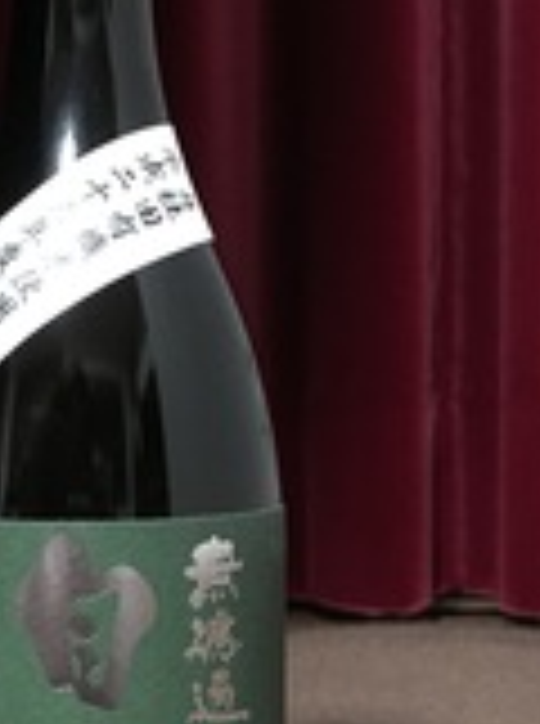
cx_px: 99
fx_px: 1357
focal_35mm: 65
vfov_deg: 29.8
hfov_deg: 22.2
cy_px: 423
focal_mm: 4.15
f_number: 2.2
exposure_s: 1/15
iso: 640
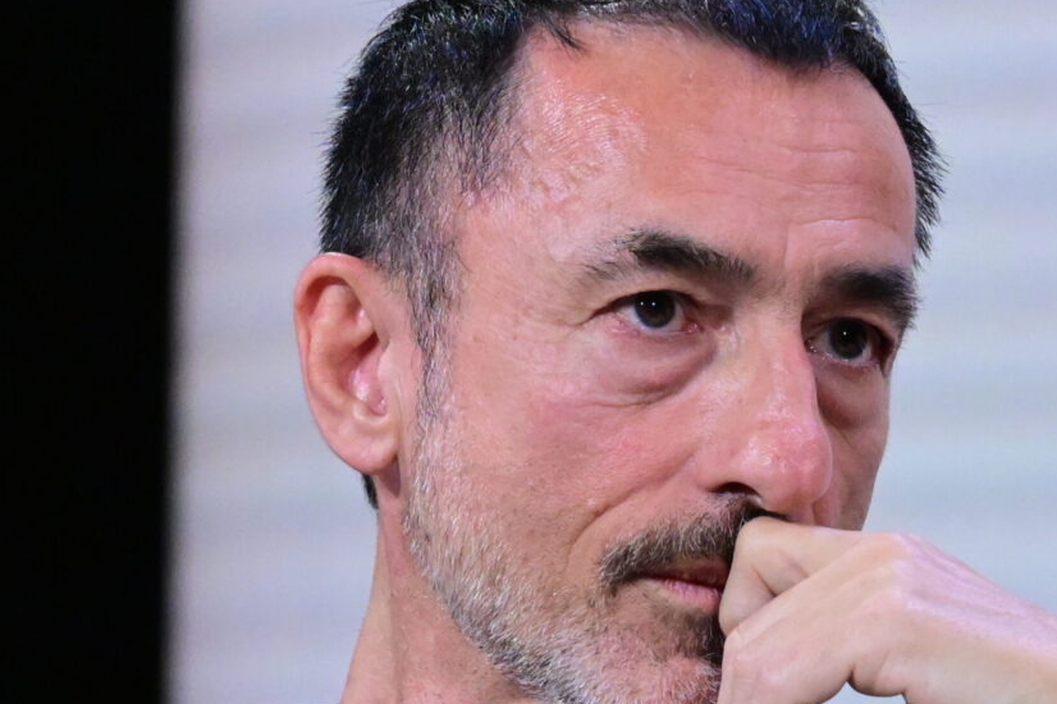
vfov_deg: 3.2
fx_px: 12796
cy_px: 413
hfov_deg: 4.7
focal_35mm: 436
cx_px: 708
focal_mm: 200
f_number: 6.3
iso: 6400
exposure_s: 1/640
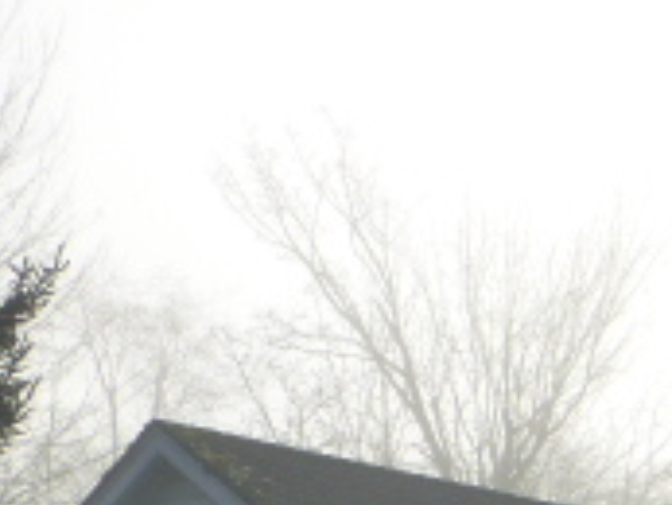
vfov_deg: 8.9
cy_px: 726
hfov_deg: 11.9
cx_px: 781
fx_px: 3167
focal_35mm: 163
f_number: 4.1
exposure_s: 1/800
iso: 160
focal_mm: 7.9
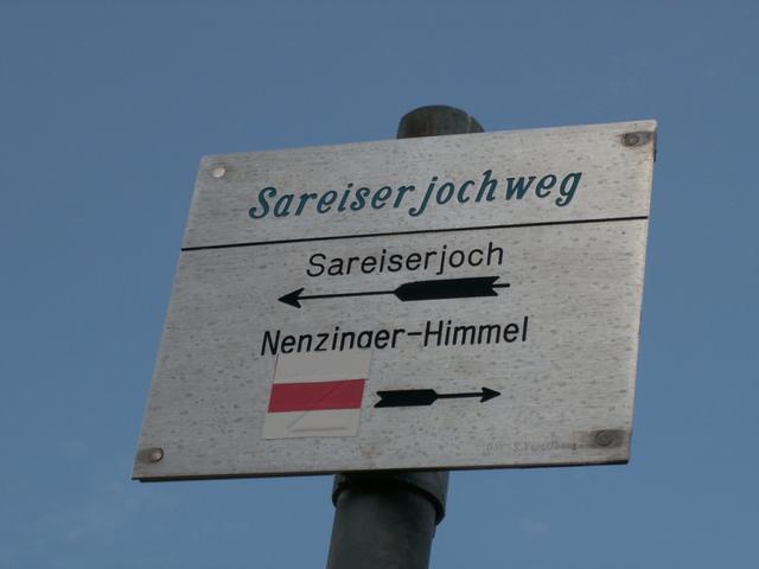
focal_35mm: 92
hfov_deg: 21.3
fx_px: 2017
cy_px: 284
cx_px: 380
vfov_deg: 16.1
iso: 50
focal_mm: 15.4
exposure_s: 1/200
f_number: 7.1
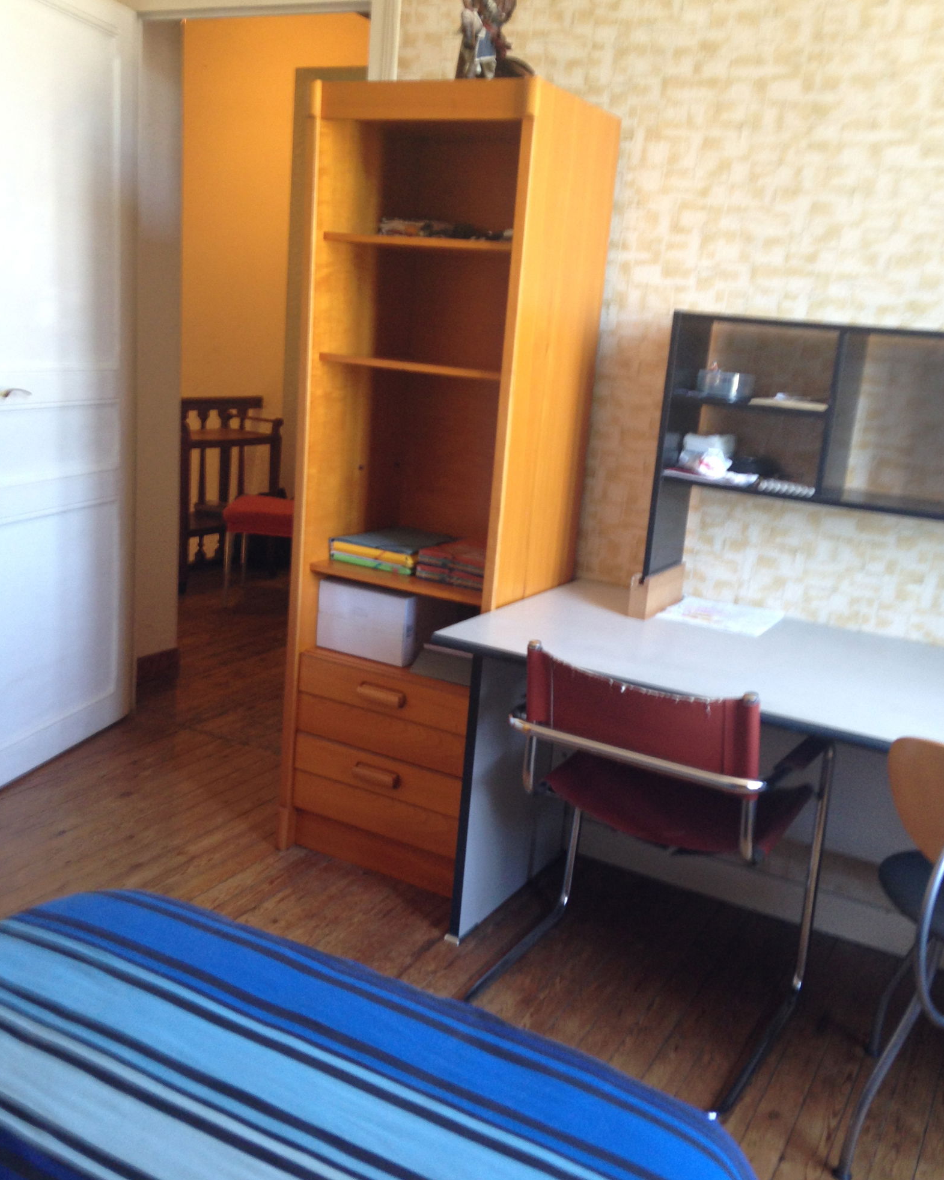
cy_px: 598
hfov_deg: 42.2
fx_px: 1222
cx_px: 477
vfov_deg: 51.5
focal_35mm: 35
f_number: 2.4
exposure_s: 1/20
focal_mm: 4.12
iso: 100
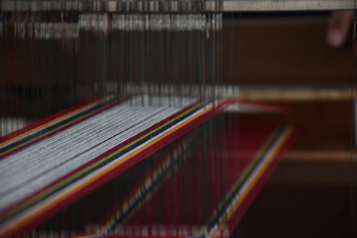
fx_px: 2083
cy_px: 119
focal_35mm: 210
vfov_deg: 6.5
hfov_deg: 9.8
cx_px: 178
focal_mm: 140
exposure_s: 1/100
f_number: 5.6
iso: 320
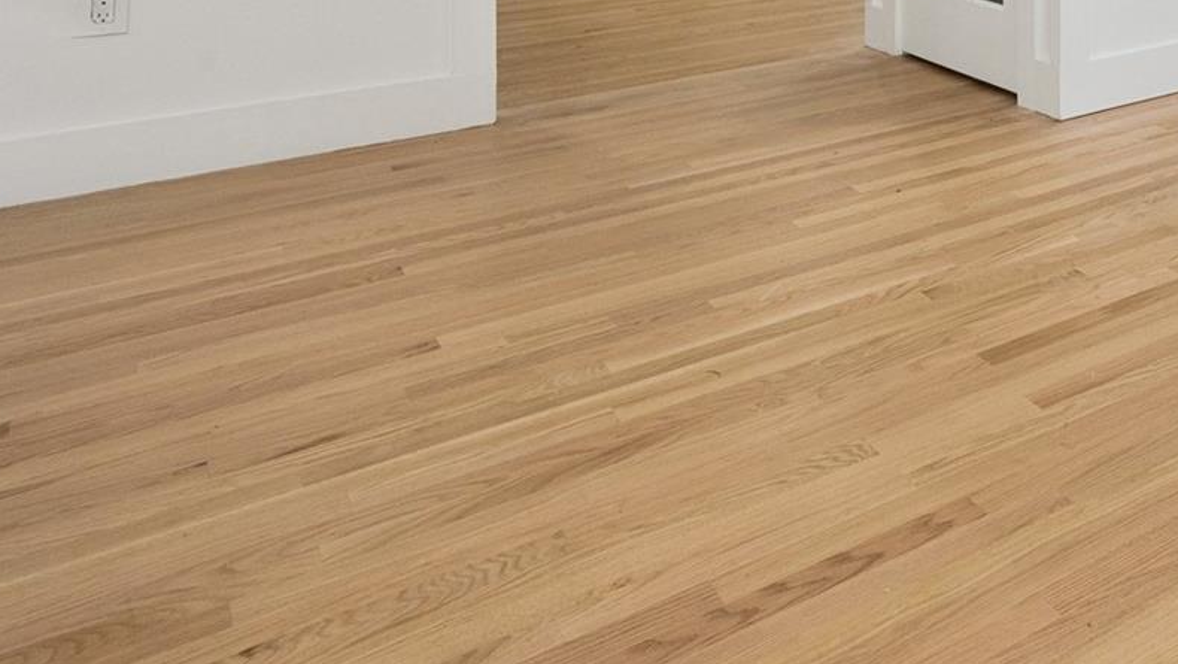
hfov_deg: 39.5
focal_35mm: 38
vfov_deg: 25.7
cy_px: -247
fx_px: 1187
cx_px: 1384
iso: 400
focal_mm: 14
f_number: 11
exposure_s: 1/15
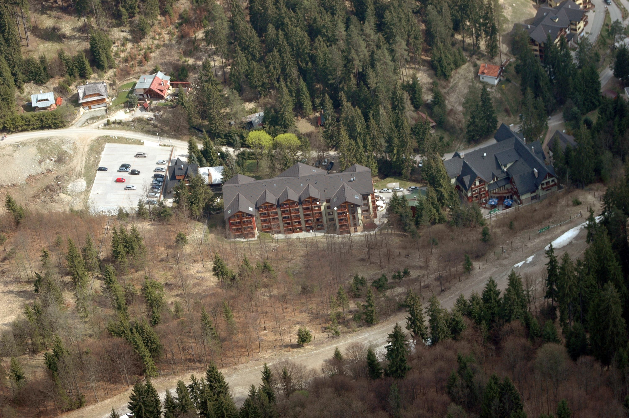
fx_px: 2095
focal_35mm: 120
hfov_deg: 17.1
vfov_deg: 11.4
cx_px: 314
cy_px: 209
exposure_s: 1/400
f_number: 10
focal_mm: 80
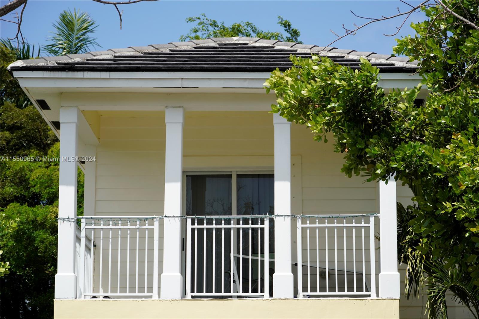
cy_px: 160
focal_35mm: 105
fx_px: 1397
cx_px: 240
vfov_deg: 13.0
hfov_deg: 19.5
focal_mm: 70
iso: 100
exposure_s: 1/640
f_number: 5.6
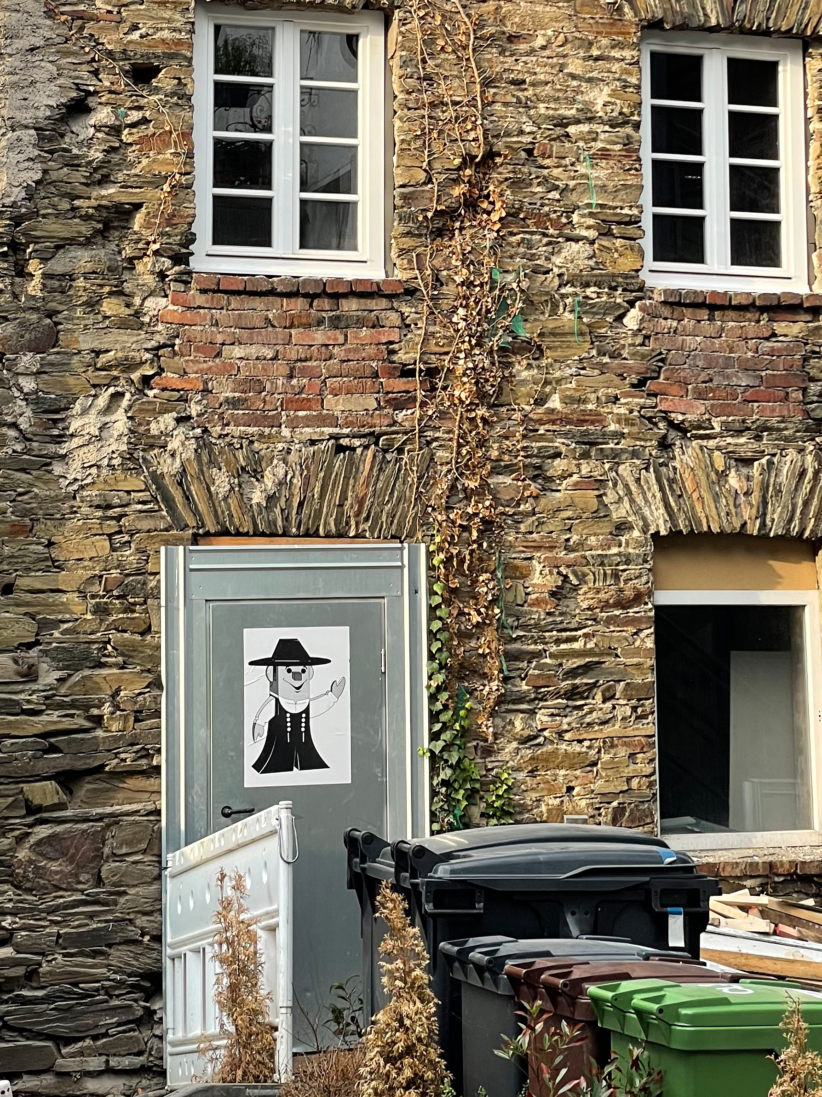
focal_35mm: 88
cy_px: 228
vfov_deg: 22.0
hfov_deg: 16.8
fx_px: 2786
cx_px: 472
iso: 25
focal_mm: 6
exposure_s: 1/99
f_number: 2
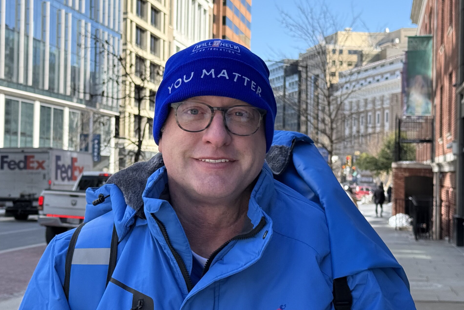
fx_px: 863
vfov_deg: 20.3
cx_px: 196
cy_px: 132
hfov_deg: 30.0
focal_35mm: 67
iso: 80
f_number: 1.78
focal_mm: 6.76
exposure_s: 1/2146
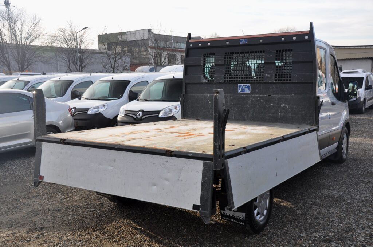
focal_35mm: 38
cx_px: 186
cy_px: 124
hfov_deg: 51.3
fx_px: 388
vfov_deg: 35.4
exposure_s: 1/250
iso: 500
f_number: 8
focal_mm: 25
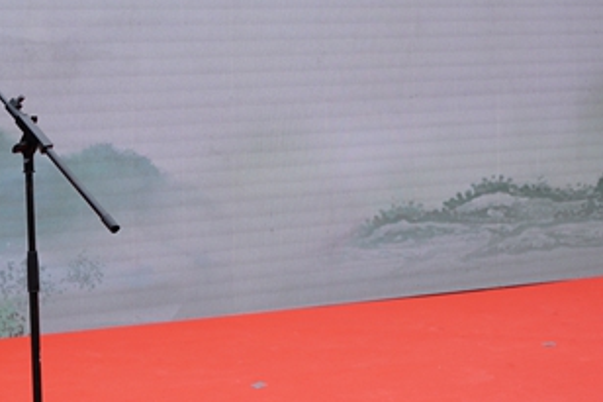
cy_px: 34
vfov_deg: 20.2
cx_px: 141
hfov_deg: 30.0
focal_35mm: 66
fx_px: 1105
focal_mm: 29
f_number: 4.5
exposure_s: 1/400
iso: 100
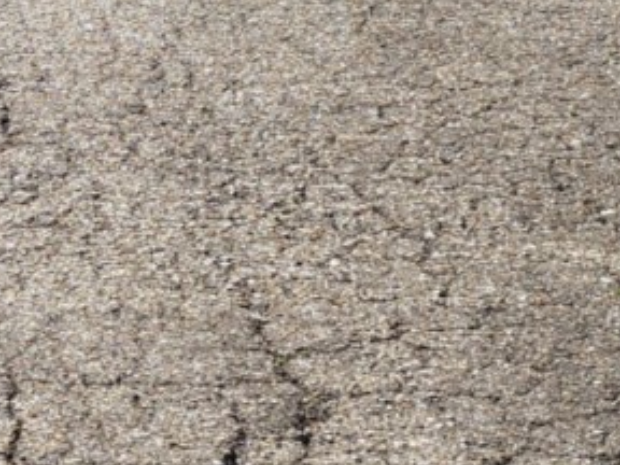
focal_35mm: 128
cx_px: -620
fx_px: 2293
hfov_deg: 13.3
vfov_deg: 10.9
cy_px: -366
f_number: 1.8
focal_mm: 6.4
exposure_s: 1/950
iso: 12
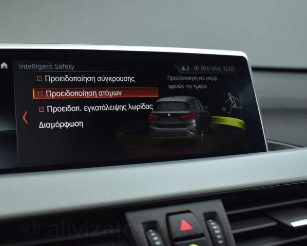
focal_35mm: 42
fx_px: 378
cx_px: 125
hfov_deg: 44.0
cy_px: 117
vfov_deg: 36.0
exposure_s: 1/160
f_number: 3.8
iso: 1600
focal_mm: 23
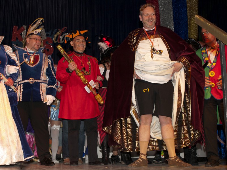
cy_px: 85
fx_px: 302
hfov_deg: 41.2
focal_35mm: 46
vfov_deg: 31.5
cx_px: 114
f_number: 4.6
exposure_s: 1/50
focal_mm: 23
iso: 100
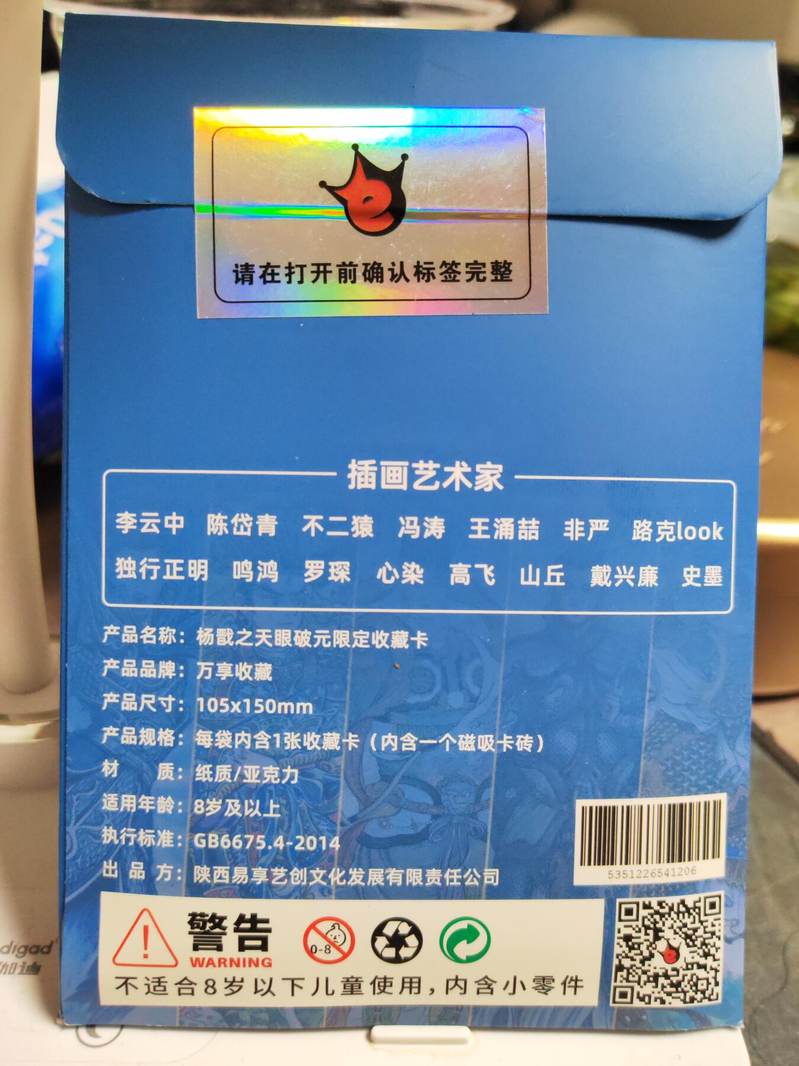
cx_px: 400
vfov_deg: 60.0
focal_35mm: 30
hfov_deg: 46.8
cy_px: 533
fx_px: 923
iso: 250
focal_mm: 5.53
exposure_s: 1/100
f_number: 1.8
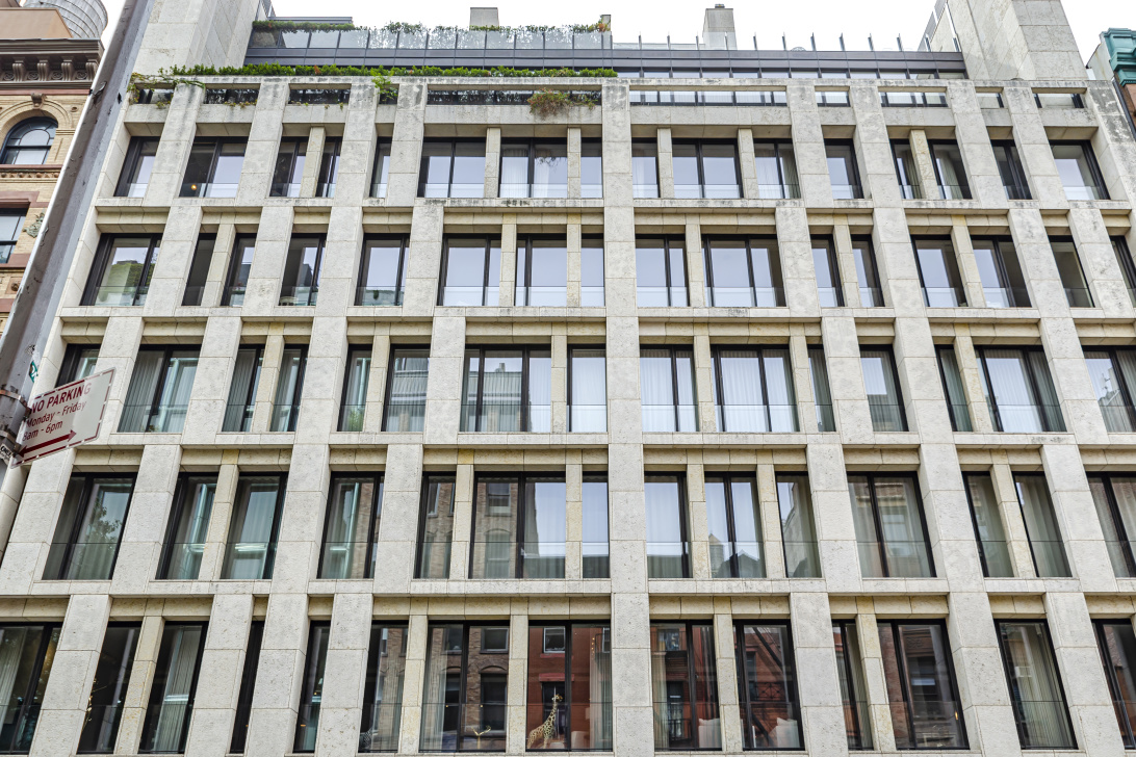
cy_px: 378
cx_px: 568
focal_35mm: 28
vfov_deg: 45.7
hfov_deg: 64.6
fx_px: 899
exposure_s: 1/100
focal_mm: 19
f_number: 8
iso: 100
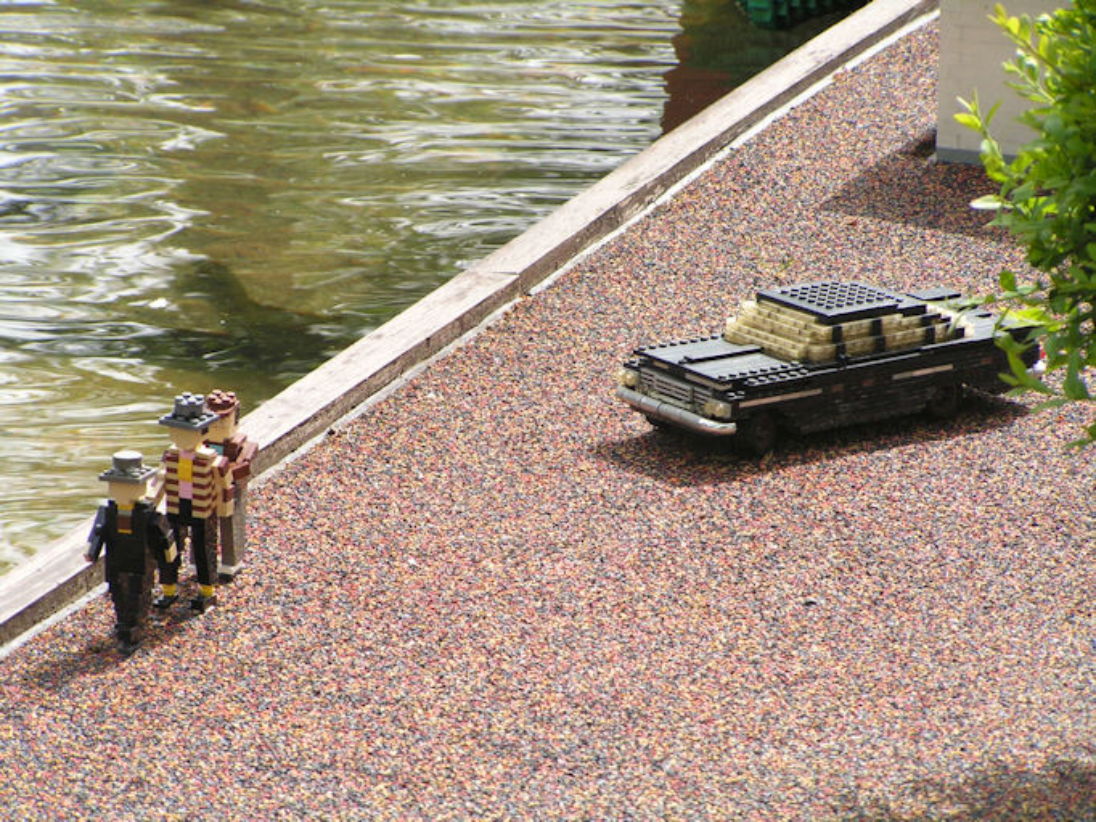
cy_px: 411
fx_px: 7248
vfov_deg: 6.5
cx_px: 548
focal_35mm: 229
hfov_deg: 8.6
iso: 50
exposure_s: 1/200
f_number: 3.5
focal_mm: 38.1
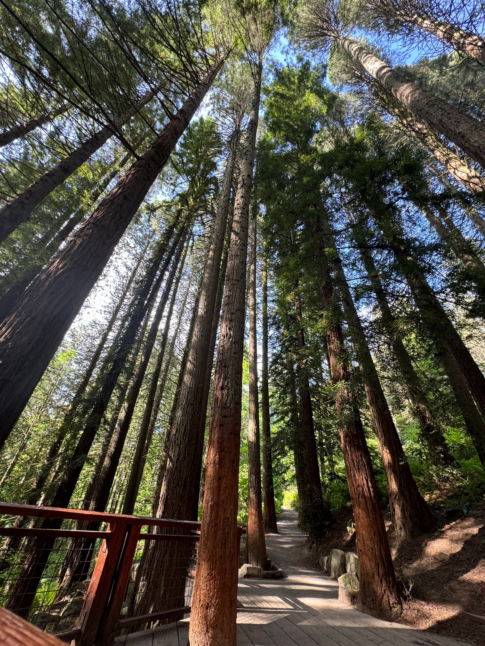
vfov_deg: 102.1
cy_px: 323
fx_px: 262
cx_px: 242
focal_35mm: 14
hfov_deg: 85.7
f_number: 2.2
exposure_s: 1/99
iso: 125
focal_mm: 2.22
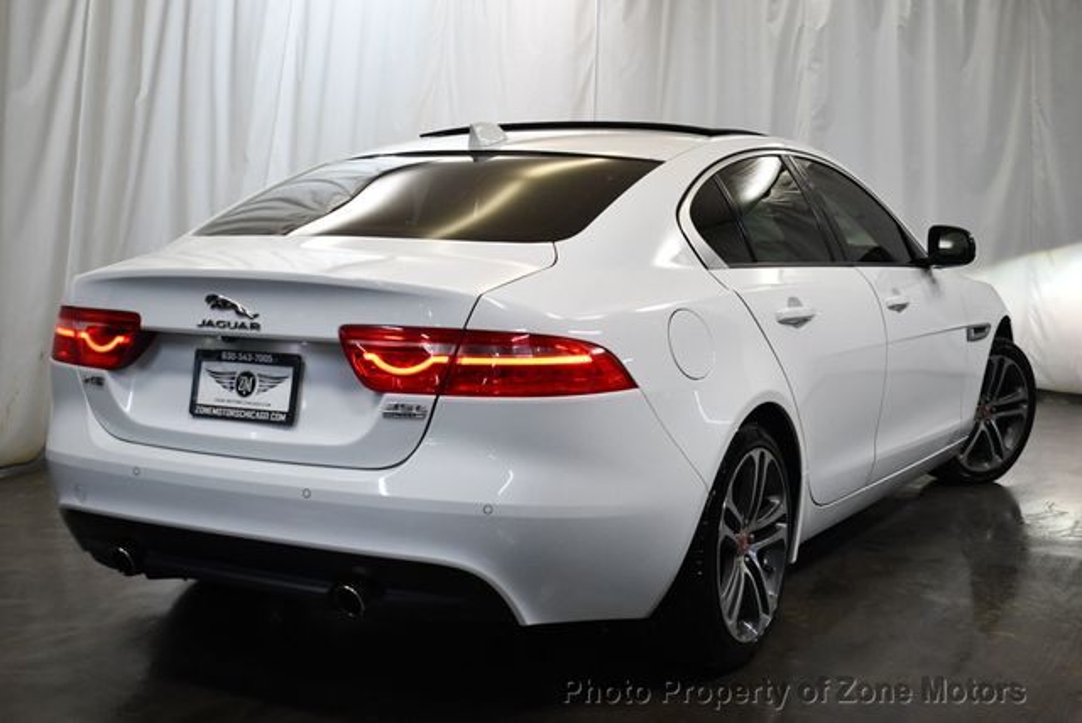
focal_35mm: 50
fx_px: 1504
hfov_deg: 39.6
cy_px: 362
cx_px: 541
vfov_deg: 27.0
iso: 800
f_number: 4
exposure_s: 1/200
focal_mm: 25
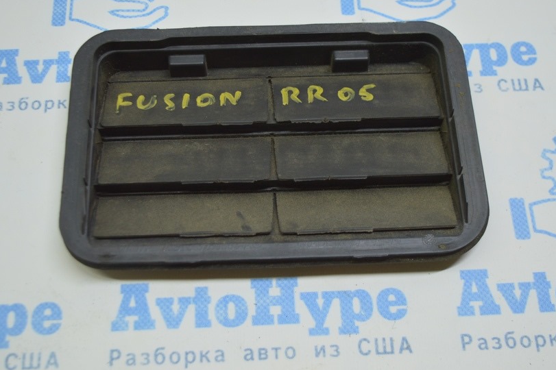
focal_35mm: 53
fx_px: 818
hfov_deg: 37.5
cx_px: 263
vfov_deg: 25.5
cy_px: 156
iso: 400
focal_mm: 28
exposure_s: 1/60
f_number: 4.2
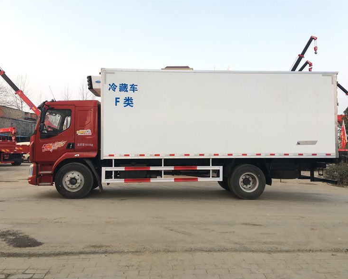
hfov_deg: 57.2
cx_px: 182
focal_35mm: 31
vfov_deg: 47.1
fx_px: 319
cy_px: 142
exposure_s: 1/160
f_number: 2.2
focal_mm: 4.15
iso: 25
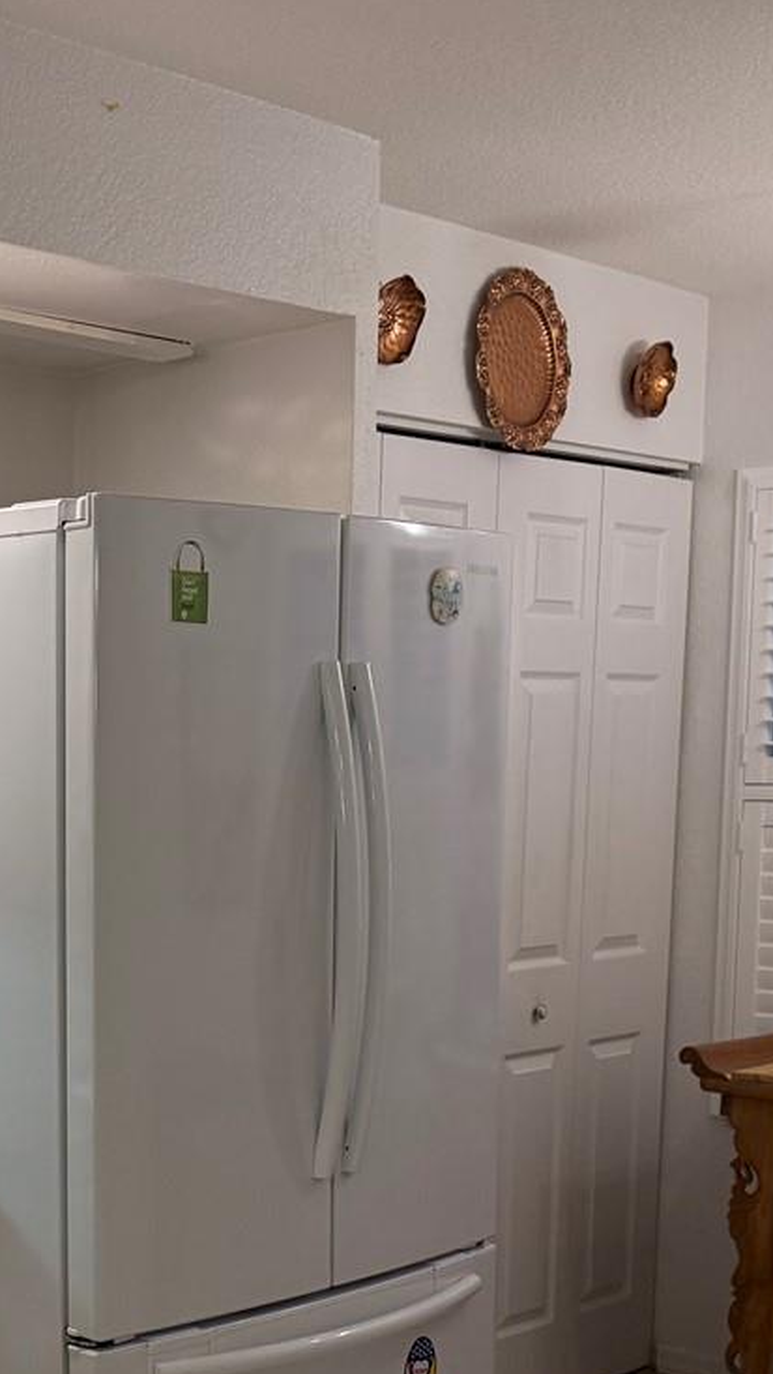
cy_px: 1054
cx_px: -79
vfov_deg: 35.7
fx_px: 2077
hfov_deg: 20.1
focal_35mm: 57
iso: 200
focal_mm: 6.76
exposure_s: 1/176
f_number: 1.78
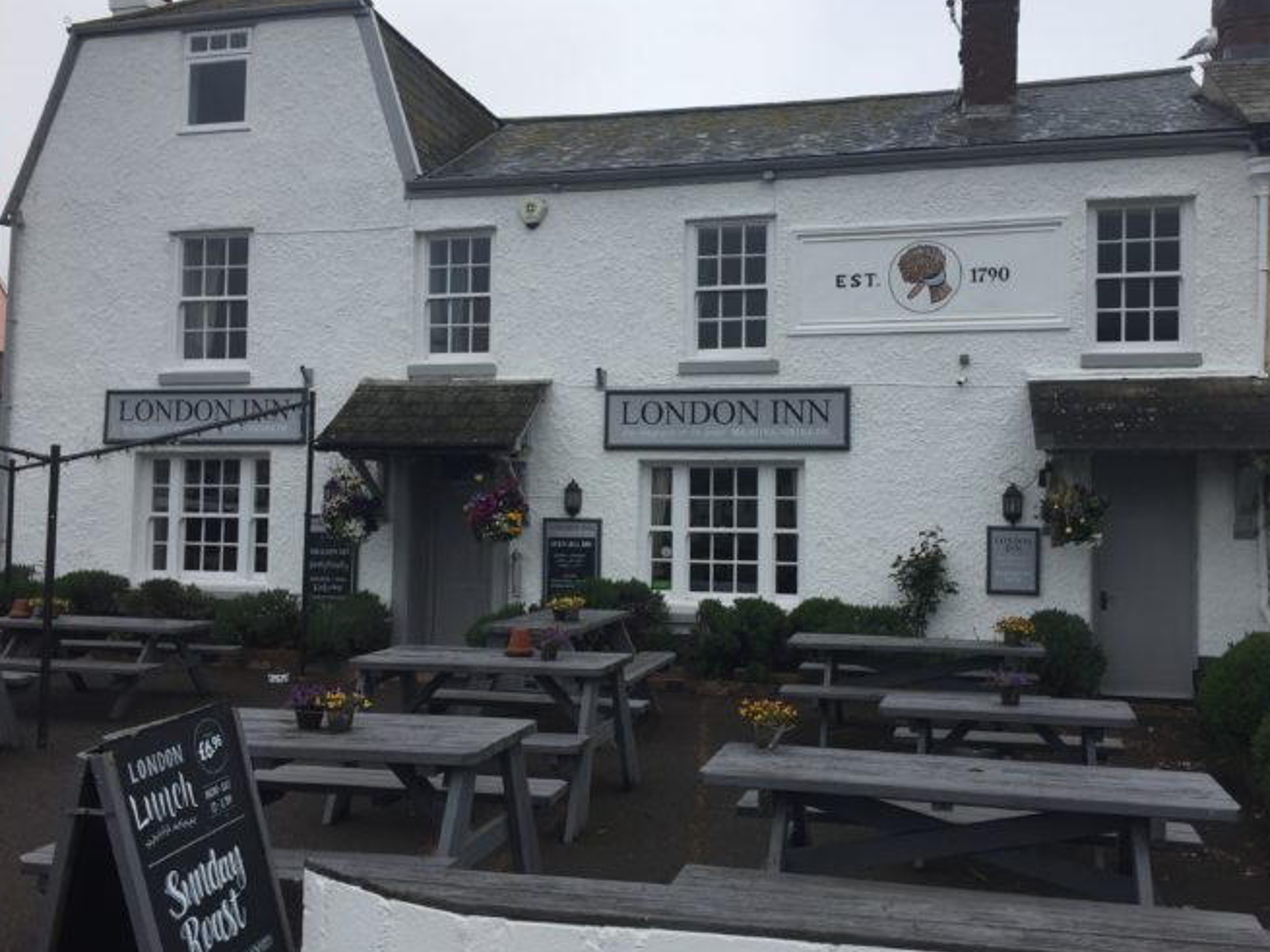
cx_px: 659
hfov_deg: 58.3
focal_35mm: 31
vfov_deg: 45.4
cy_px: 459
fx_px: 1137
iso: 32
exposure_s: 1/1980
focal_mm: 4.15
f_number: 2.2
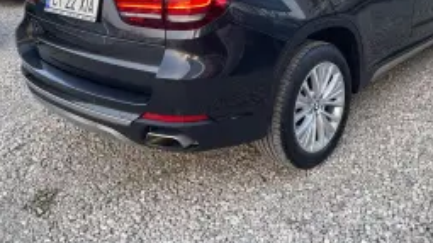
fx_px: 459
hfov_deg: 50.0
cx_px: 273
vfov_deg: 28.4
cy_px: 22
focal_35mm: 40
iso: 100
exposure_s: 1/121
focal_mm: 5.1
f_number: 1.6
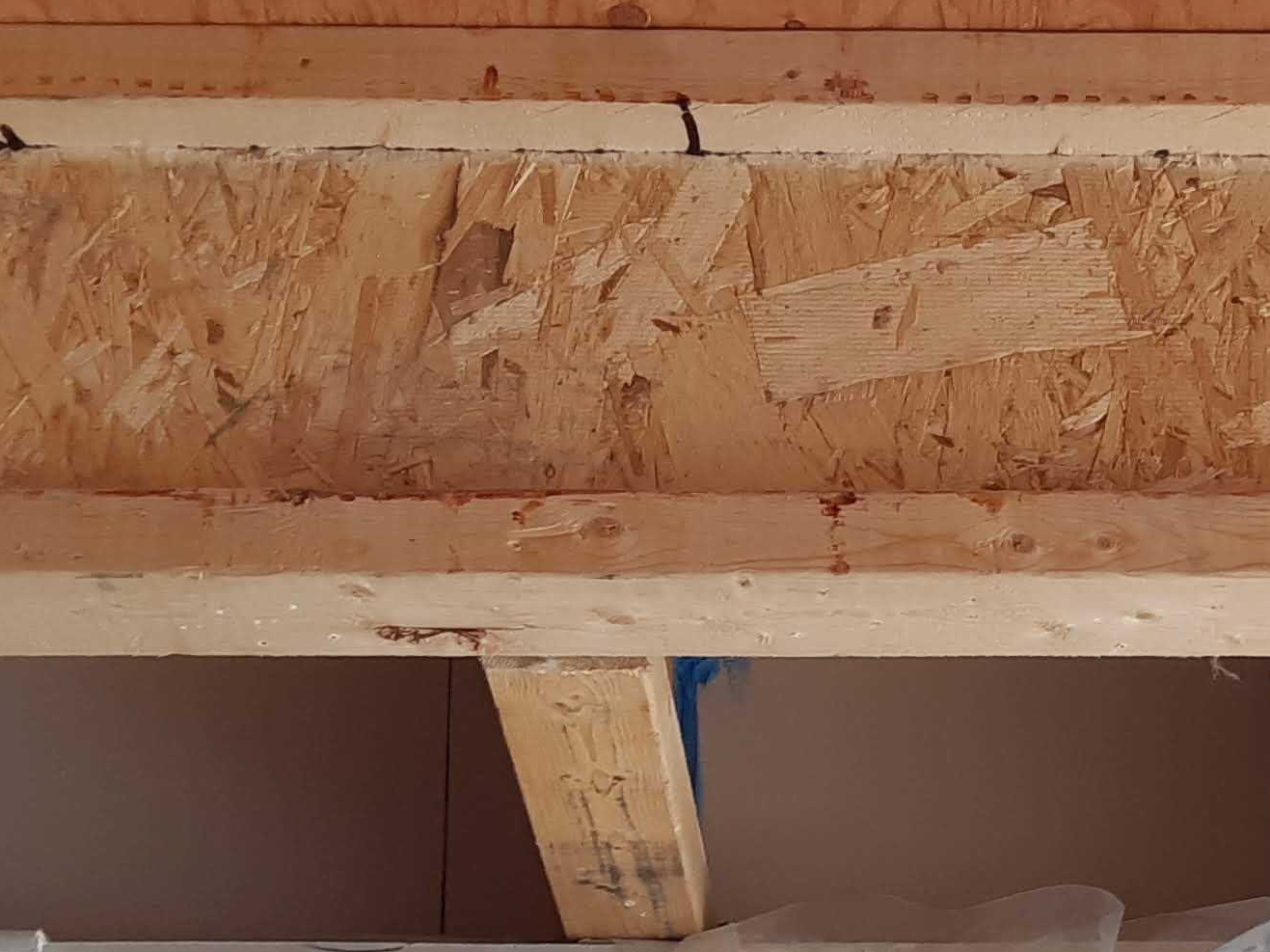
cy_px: 1102
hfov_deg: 21.2
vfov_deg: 15.7
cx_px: 1094
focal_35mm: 91
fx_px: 3338
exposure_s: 1/60
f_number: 1.7
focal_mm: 3.93
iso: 64
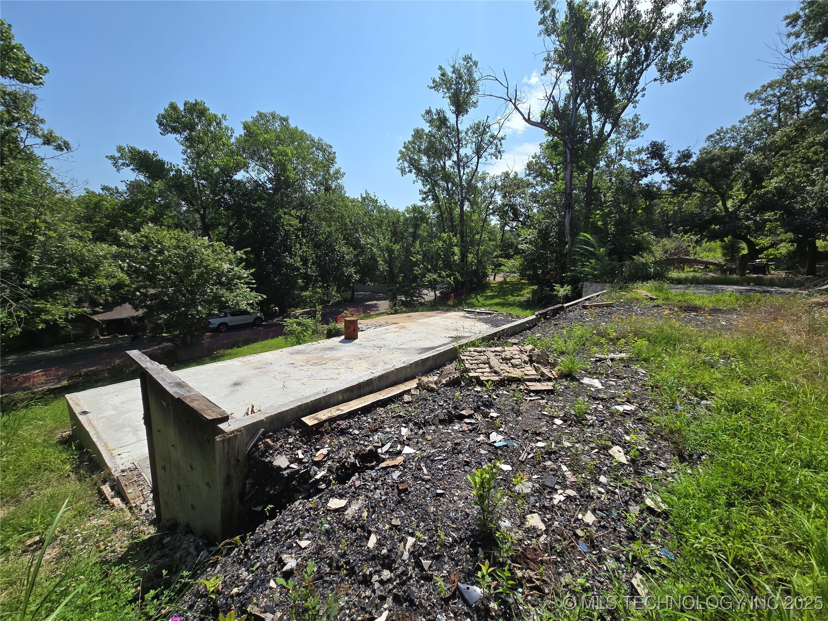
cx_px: 414
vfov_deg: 89.9
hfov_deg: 106.2
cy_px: 310
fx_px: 311
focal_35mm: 13
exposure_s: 1/2593
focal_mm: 2.2
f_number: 2.2
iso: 50
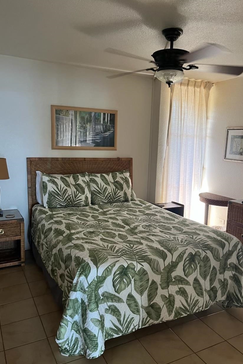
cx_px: 123
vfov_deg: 65.5
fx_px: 283
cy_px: 182
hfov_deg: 46.4
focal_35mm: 28
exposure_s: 1/60
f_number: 1.6
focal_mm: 5.1
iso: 250
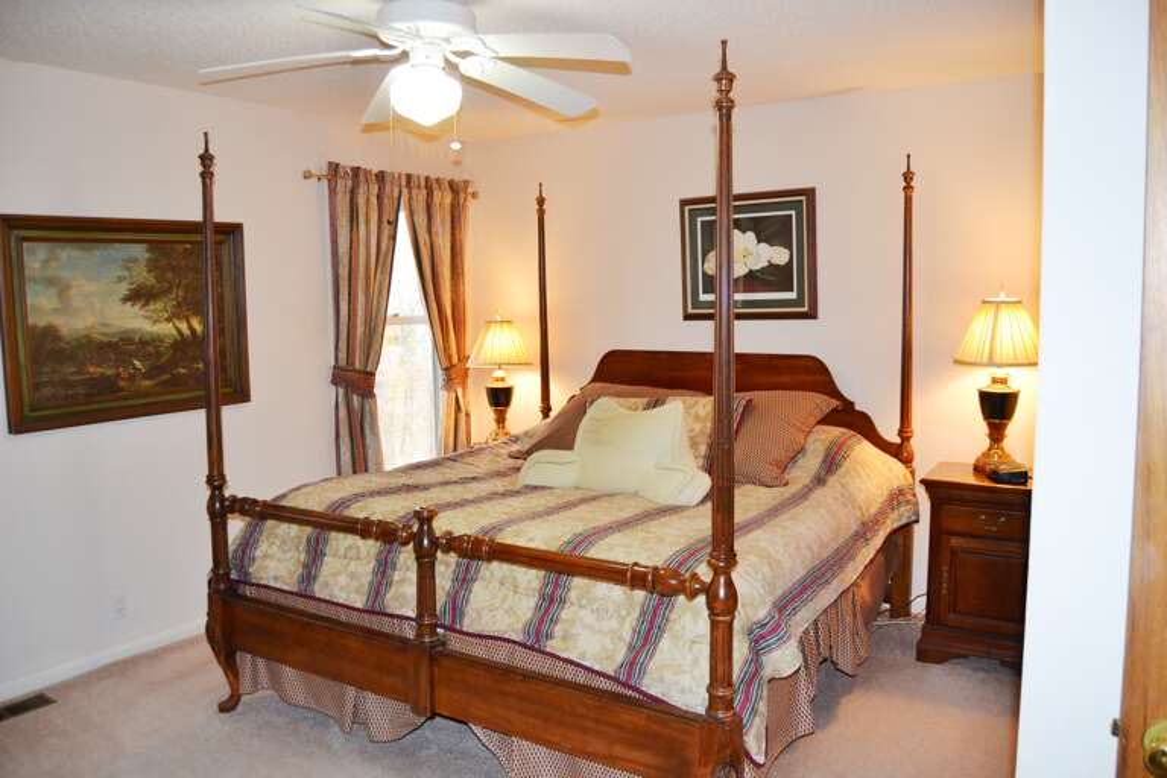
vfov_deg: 47.9
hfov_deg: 67.4
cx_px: 584
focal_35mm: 27
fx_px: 875
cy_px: 389
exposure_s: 1/60
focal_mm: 18
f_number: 3.5
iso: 560
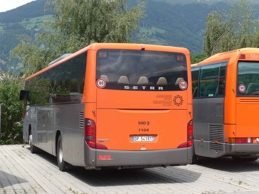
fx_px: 494
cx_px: 130
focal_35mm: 66
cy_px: 97
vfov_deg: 22.3
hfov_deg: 29.4
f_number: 3.9
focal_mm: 13.4
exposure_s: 1/400
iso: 80
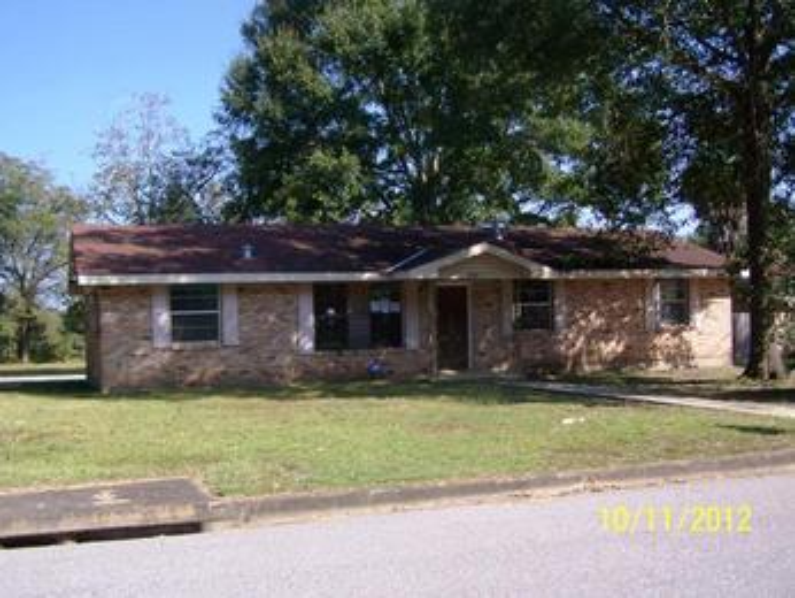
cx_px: 398
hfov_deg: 48.9
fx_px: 873
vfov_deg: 37.8
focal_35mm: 38
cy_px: 299
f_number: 2.8
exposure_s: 1/800
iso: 80
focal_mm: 6.3
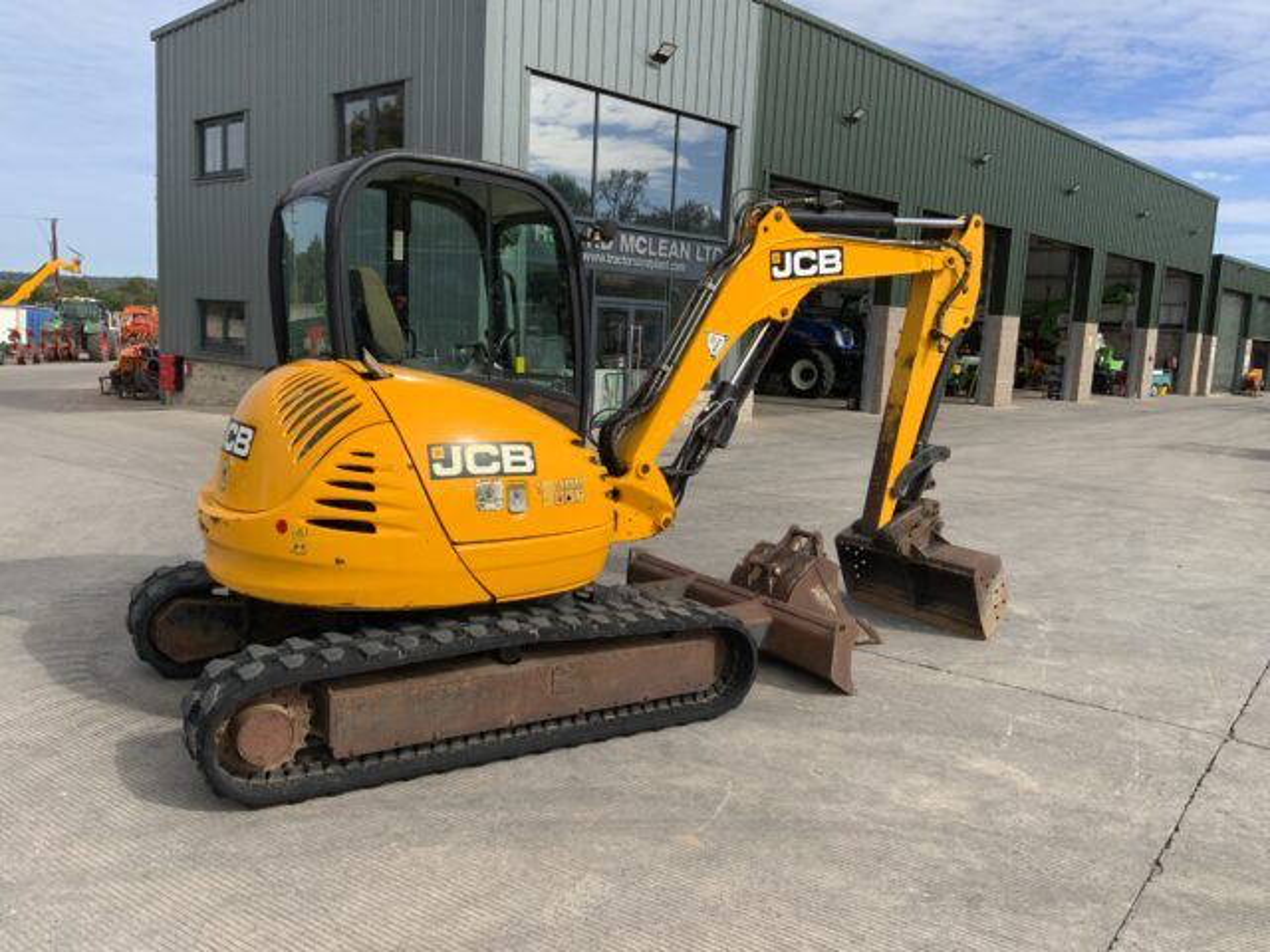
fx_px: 1064
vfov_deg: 48.2
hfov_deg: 61.7
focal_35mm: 29
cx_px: 635
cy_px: 476
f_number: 1.8
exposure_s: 1/1984
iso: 20
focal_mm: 3
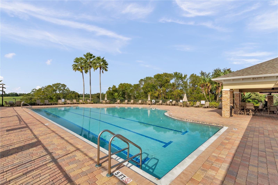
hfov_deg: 103.3
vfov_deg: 80.2
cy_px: 92
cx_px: 139
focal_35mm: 14
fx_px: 110
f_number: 9
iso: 100
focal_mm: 9.5
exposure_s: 1/400
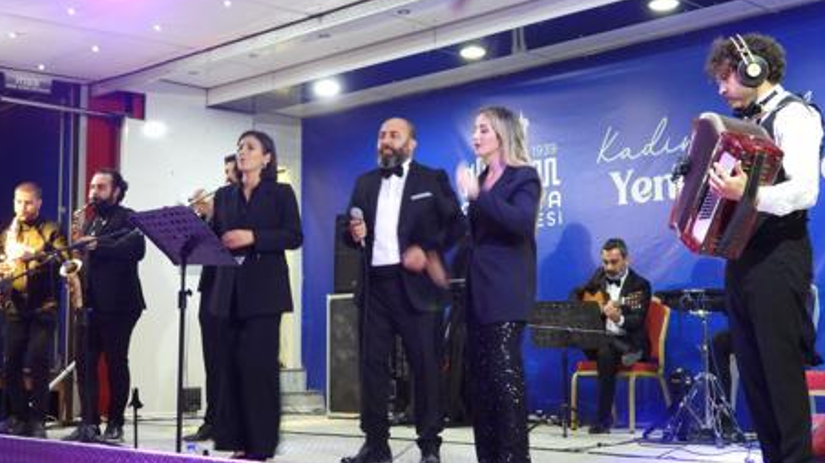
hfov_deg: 41.3
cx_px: 365
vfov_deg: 23.9
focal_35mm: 50
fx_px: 1094
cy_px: 201
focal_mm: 6.8
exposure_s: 1/10
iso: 400
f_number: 3.2
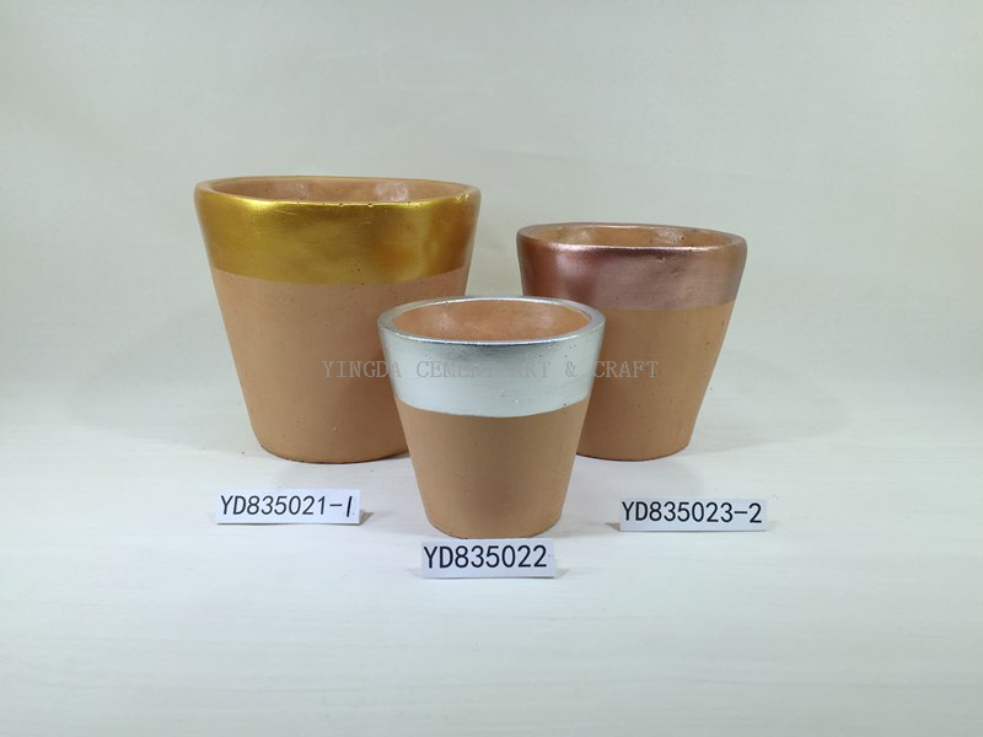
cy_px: 368
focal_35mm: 29
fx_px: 824
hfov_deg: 61.7
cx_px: 492
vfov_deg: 48.2
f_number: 2.2
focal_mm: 4.15
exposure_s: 1/399
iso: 32
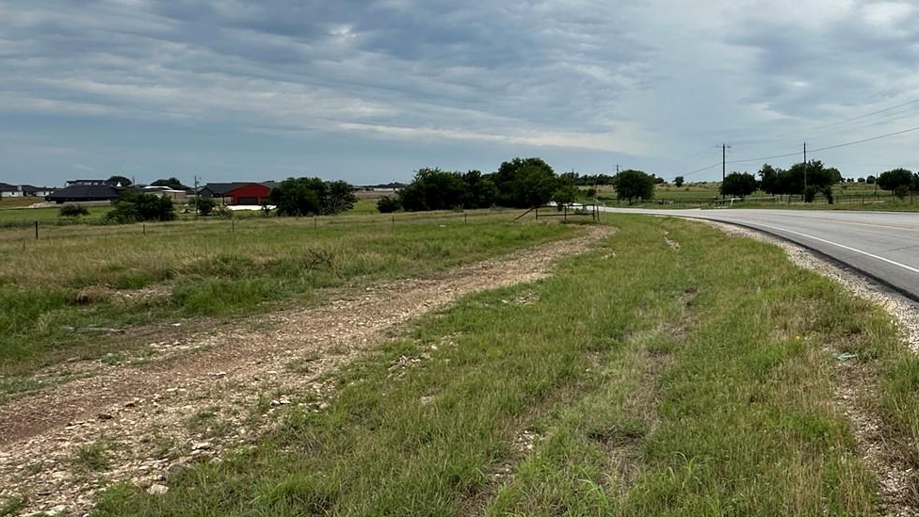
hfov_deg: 55.1
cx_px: 782
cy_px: 194
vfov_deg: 36.5
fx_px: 780
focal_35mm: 32
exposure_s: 1/3509
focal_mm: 2.22
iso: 40
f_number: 2.2
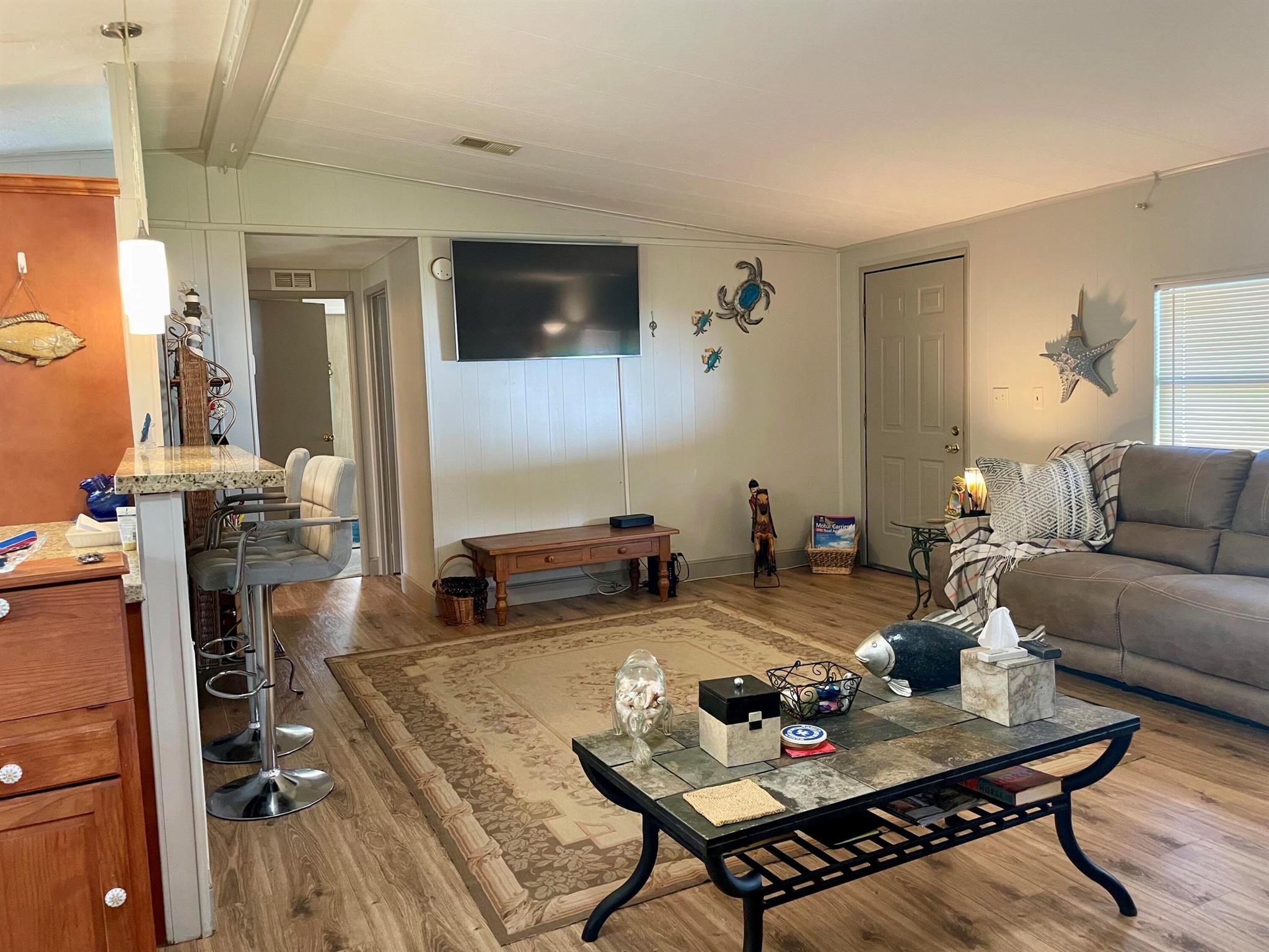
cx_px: 634
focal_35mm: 26
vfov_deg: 53.1
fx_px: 953
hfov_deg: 67.3
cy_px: 476
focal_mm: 4.2
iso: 250
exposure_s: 1/60
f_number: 1.6
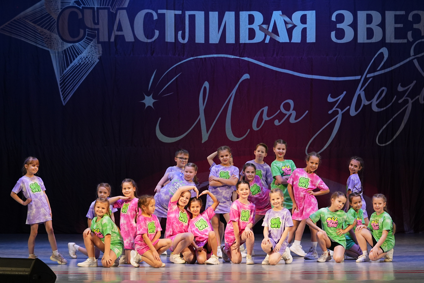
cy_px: 142
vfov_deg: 9.1
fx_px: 1767
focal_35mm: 150
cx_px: 212
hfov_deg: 13.7
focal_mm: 100
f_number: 2.8
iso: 1000
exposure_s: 1/400
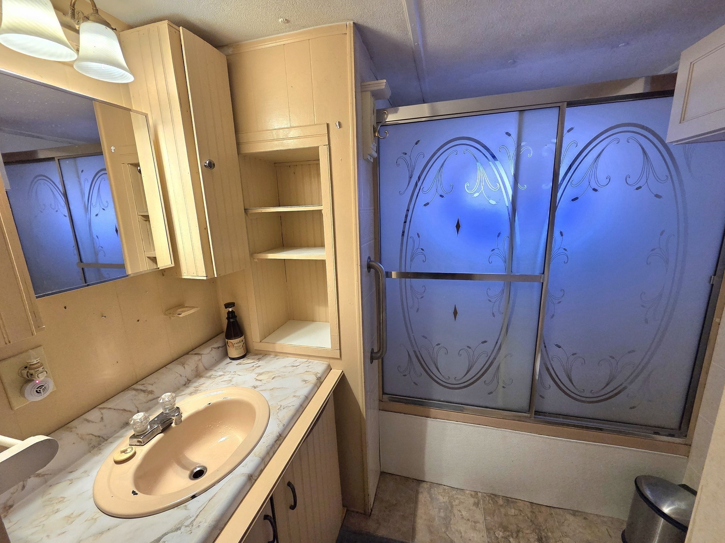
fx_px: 272
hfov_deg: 106.2
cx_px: 362
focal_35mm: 13
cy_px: 272
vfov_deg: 89.9
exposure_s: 1/60.2
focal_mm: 2.2
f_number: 2.2
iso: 400
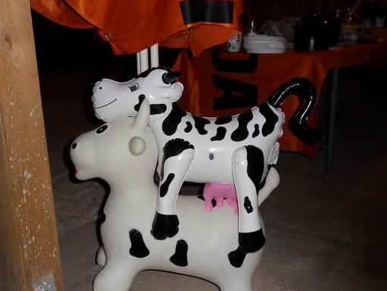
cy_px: 166
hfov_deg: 46.8
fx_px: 447
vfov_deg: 35.9
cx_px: 188
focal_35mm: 40
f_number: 3.7
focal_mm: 5.6
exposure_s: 1/30
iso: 200
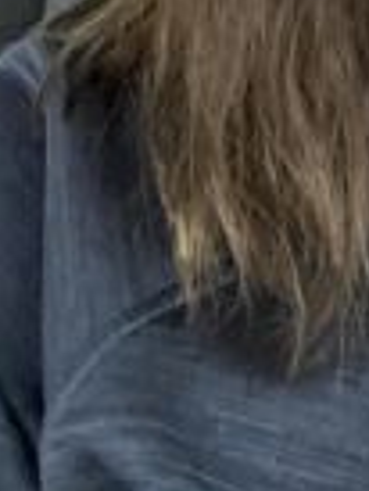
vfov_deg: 13.1
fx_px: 1859
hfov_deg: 10.6
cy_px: -480
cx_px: 681
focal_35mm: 131
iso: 400
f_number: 2.2
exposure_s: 1/35
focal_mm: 2.71
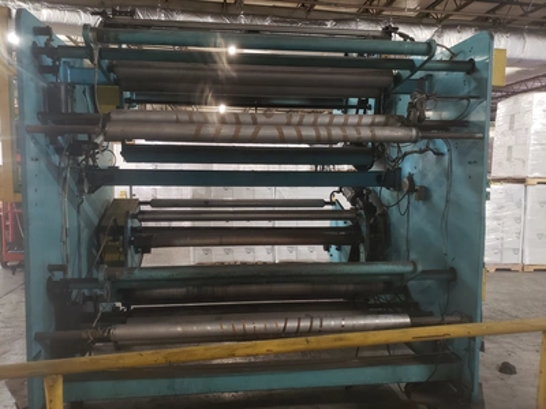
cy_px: 204
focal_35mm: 26
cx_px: 273
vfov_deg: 53.1
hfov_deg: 67.3
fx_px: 410
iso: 320
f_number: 1.5
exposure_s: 1/10
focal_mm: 4.3
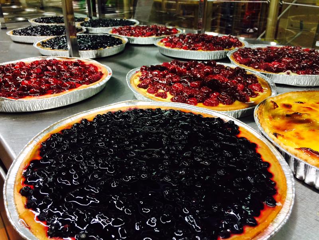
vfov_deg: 48.2
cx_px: 160
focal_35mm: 29
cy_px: 120
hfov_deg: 61.7
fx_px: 267
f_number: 2.2
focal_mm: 4.15
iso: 100
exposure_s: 1/30
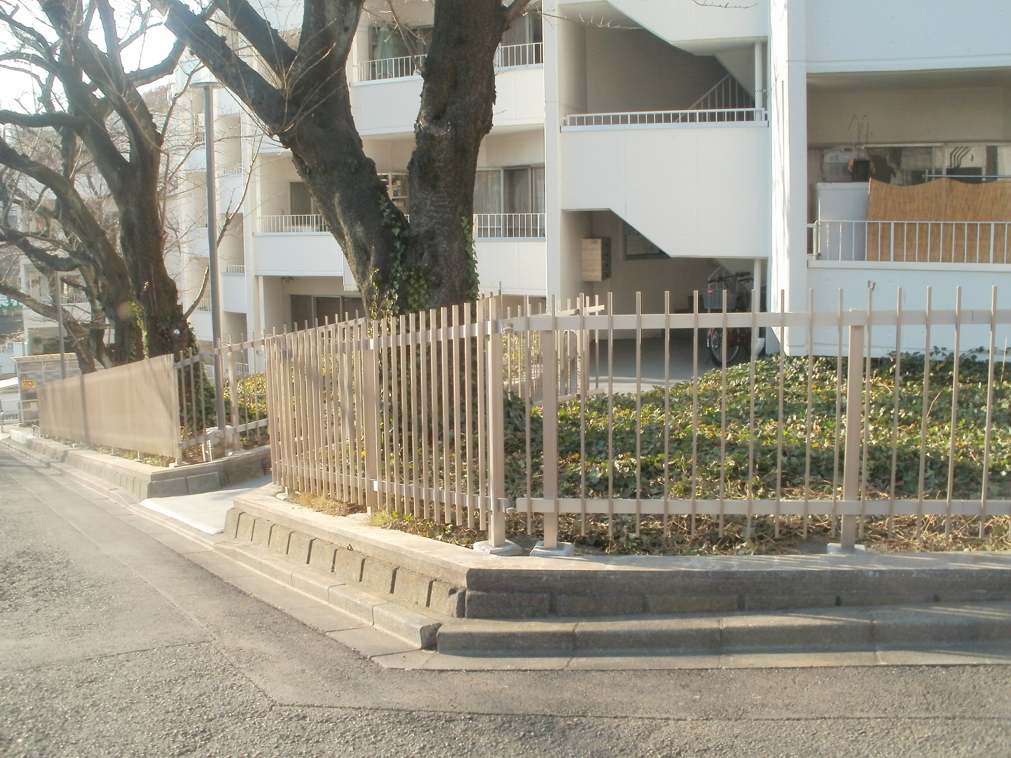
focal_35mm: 36
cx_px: 506
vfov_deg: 39.7
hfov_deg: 51.4
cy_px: 379
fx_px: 1051
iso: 100
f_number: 5.6
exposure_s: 1/100
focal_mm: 6.3
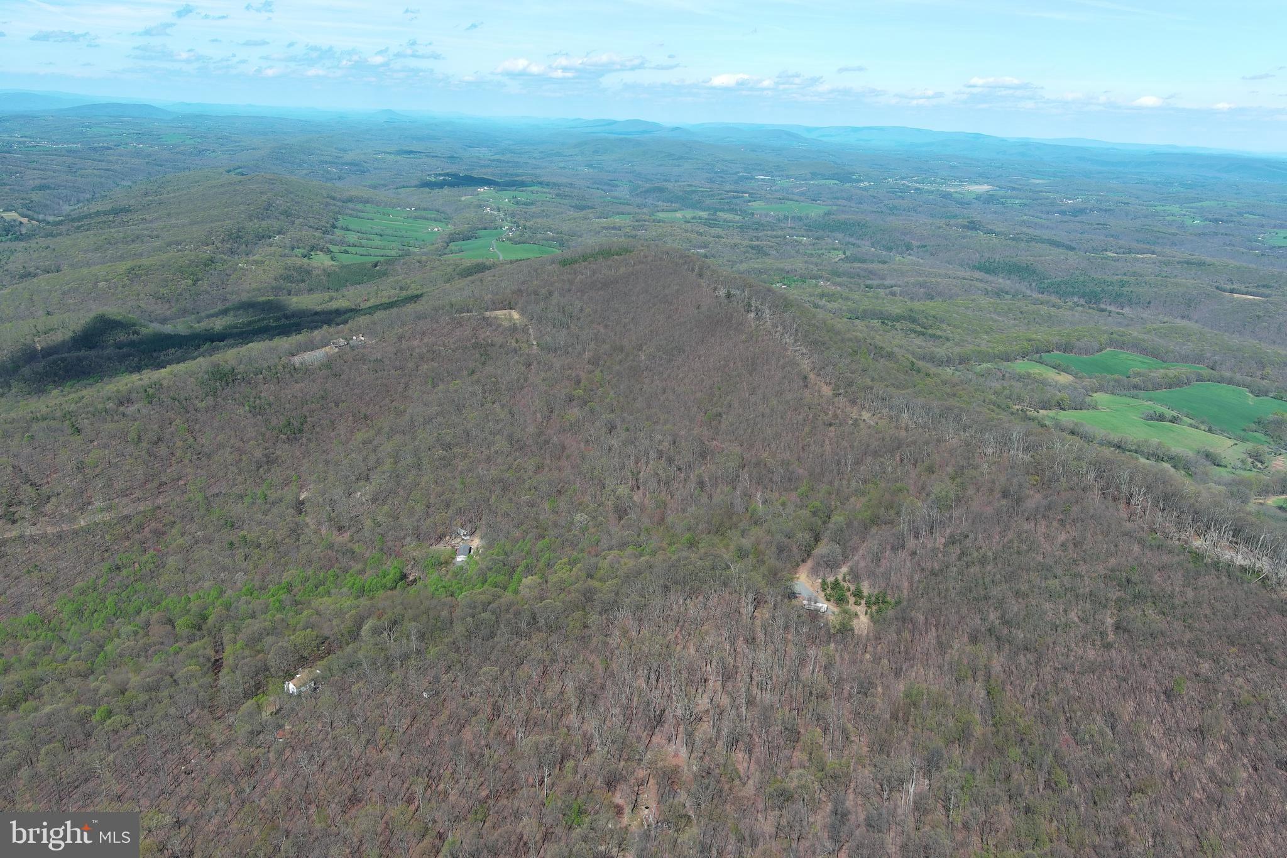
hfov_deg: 63.7
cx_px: 644
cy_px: 429
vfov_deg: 45.0
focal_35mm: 29
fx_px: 1037
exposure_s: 1/1076
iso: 100
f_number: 2.8
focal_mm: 10.57
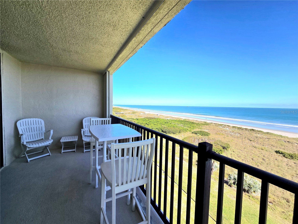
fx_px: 112
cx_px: 149
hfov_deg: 106.2
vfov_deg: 89.9
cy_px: 112
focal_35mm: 13
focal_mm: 2.2
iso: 50
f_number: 2.2
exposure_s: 1/2000
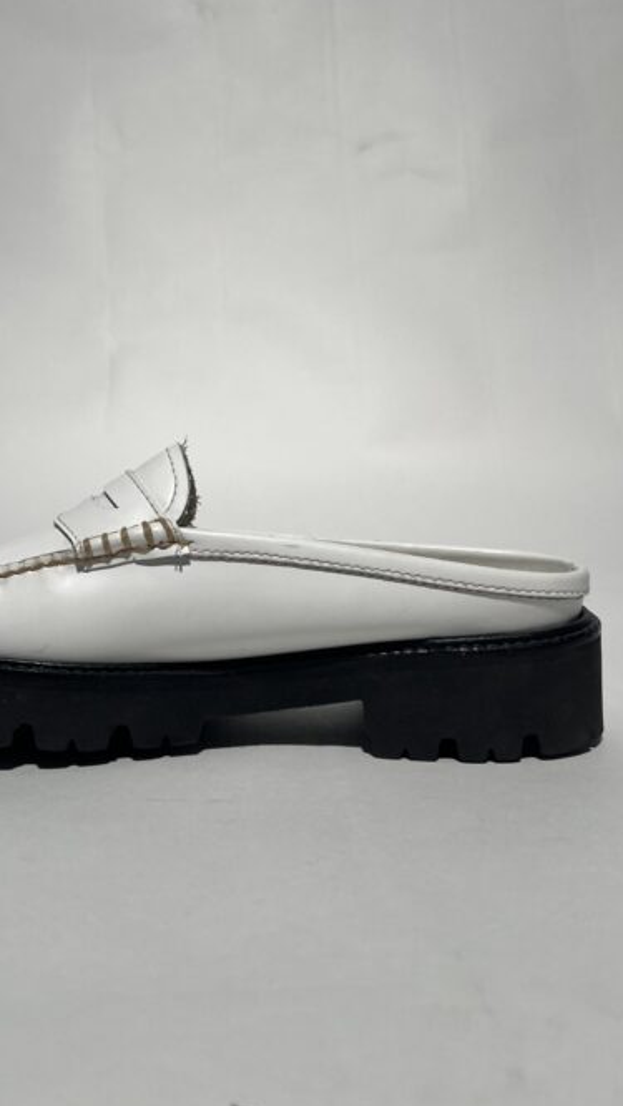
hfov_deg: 34.4
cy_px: 460
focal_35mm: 34
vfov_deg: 57.7
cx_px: 219
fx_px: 998
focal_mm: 5.1
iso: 50
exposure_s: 1/732
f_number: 1.6
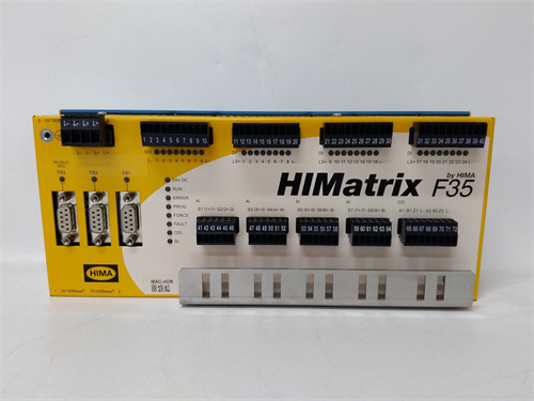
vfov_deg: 51.4
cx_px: 267
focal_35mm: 27
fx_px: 417
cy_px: 200
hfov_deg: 65.3
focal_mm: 3.79
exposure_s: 1/33
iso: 194
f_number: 2
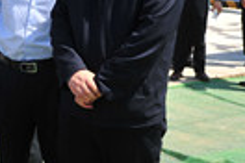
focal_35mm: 91
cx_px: 45
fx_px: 619
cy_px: 41
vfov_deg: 15.0
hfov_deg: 22.1
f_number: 10
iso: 400
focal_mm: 24
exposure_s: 1/400
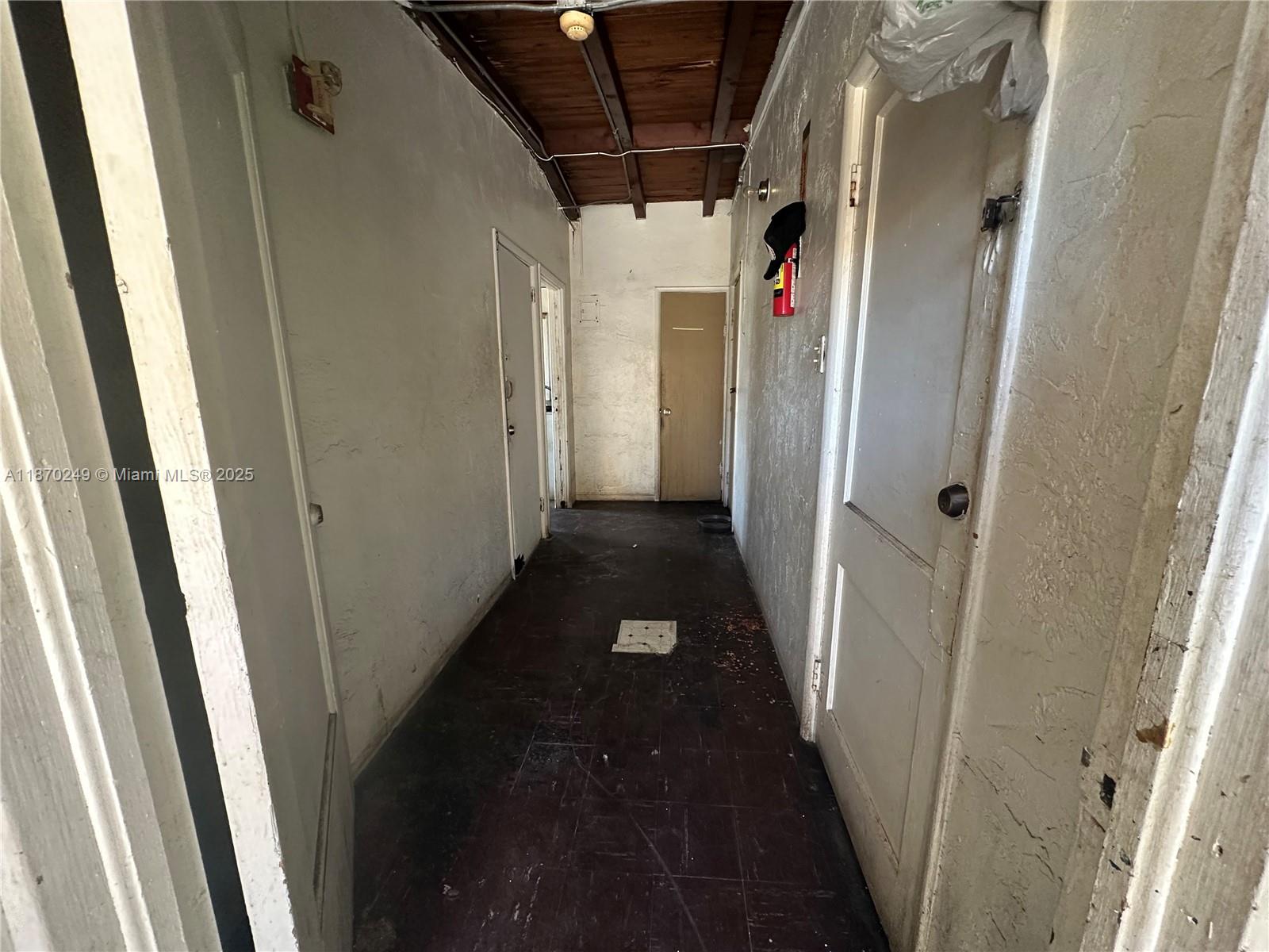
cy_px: 476
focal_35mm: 14
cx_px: 634
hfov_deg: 102.1
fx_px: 513
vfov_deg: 85.7
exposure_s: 1/60
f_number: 2.2
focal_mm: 2.22
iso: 320
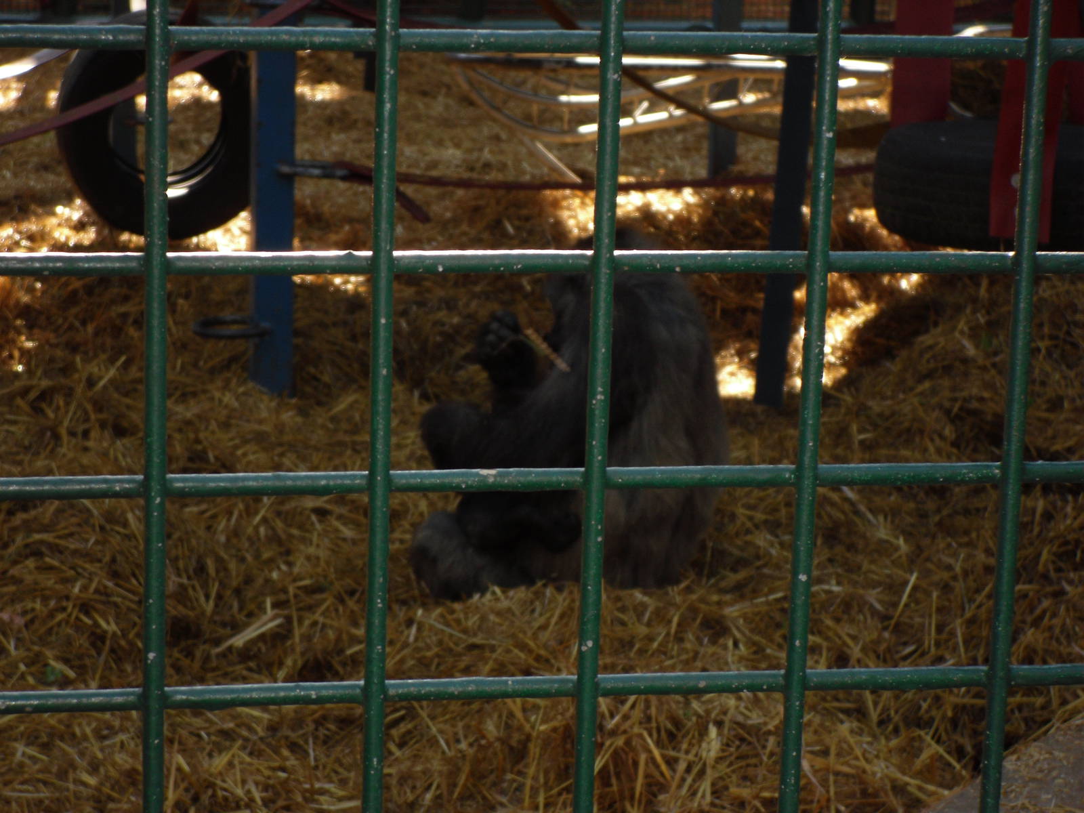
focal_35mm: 105
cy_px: 406
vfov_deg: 14.1
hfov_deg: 18.7
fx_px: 3288
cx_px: 542
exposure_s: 1/60
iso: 100
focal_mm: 18.9
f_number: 5.6
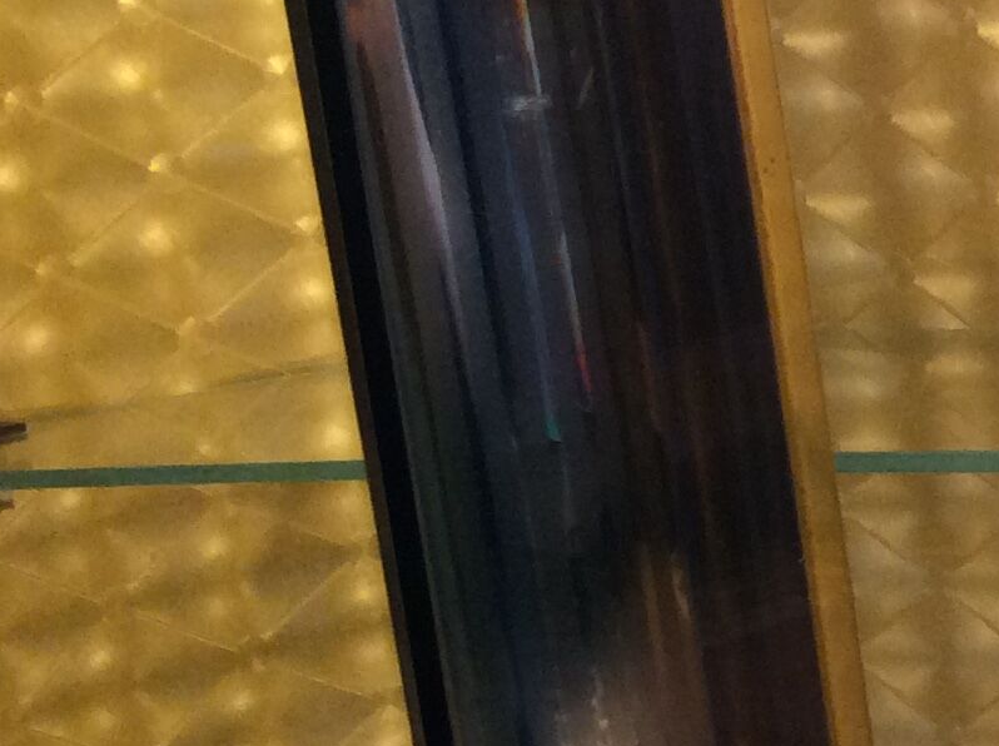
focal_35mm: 104
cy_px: 461
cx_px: 1502
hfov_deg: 17.1
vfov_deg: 14.2
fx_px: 2997
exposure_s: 1/25
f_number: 2.4
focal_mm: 3.3
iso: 100
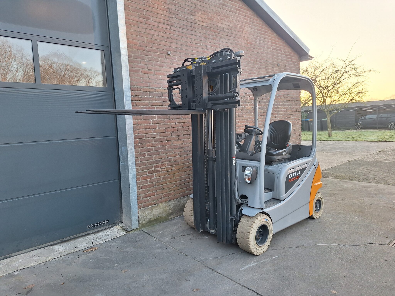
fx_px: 262
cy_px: 148
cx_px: 198
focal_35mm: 23
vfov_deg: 58.9
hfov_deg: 73.9
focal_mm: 5.54
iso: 40
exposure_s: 1/135
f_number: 1.8
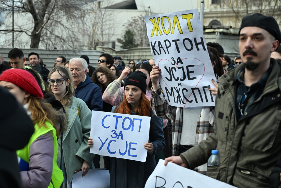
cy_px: 94
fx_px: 421
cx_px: 140
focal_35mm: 54
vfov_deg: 25.1
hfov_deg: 36.9
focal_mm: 54
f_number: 4
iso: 800
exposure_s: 1/2000
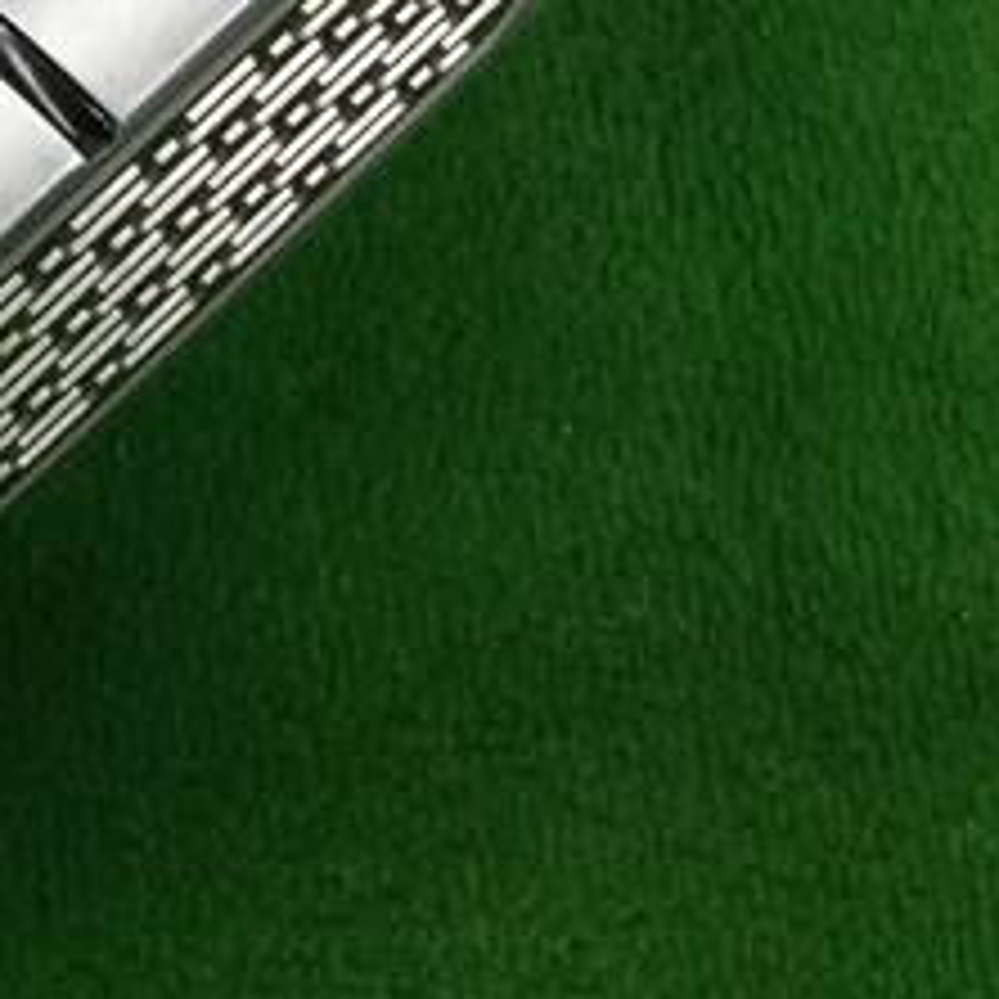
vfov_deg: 21.5
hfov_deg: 20.3
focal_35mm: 79
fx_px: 2579
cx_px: -256
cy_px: 144
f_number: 2.4
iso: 64
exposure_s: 1/30
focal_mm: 3.3
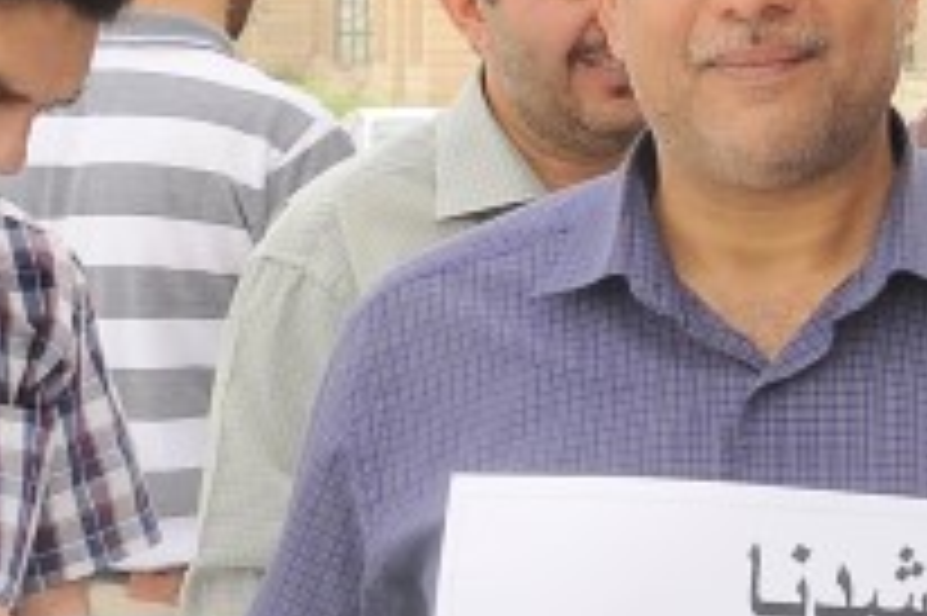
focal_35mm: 202
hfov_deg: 9.4
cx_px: 1980
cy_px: 148
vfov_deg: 6.8
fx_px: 5197
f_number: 8
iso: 250
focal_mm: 24
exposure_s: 1/250
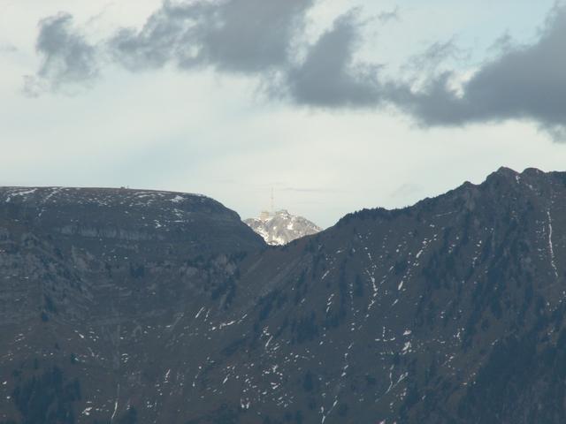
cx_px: 283
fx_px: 4856
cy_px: 212
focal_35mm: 297
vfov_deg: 5.0
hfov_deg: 6.7
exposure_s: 1/200
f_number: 7.1
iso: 50
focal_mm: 48.73
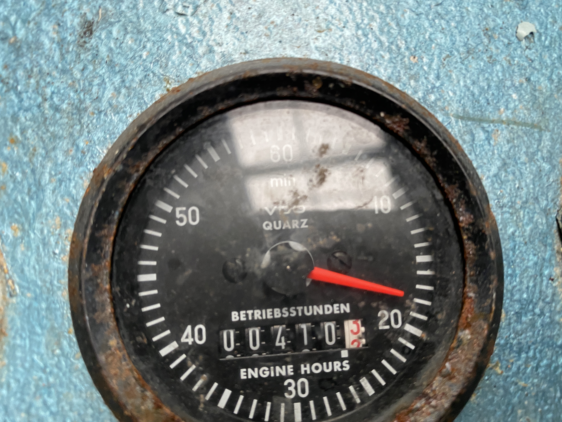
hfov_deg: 67.3
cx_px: 281
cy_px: 211
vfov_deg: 53.1
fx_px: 422
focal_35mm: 26
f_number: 1.8
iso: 125
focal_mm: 4.25
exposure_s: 1/94
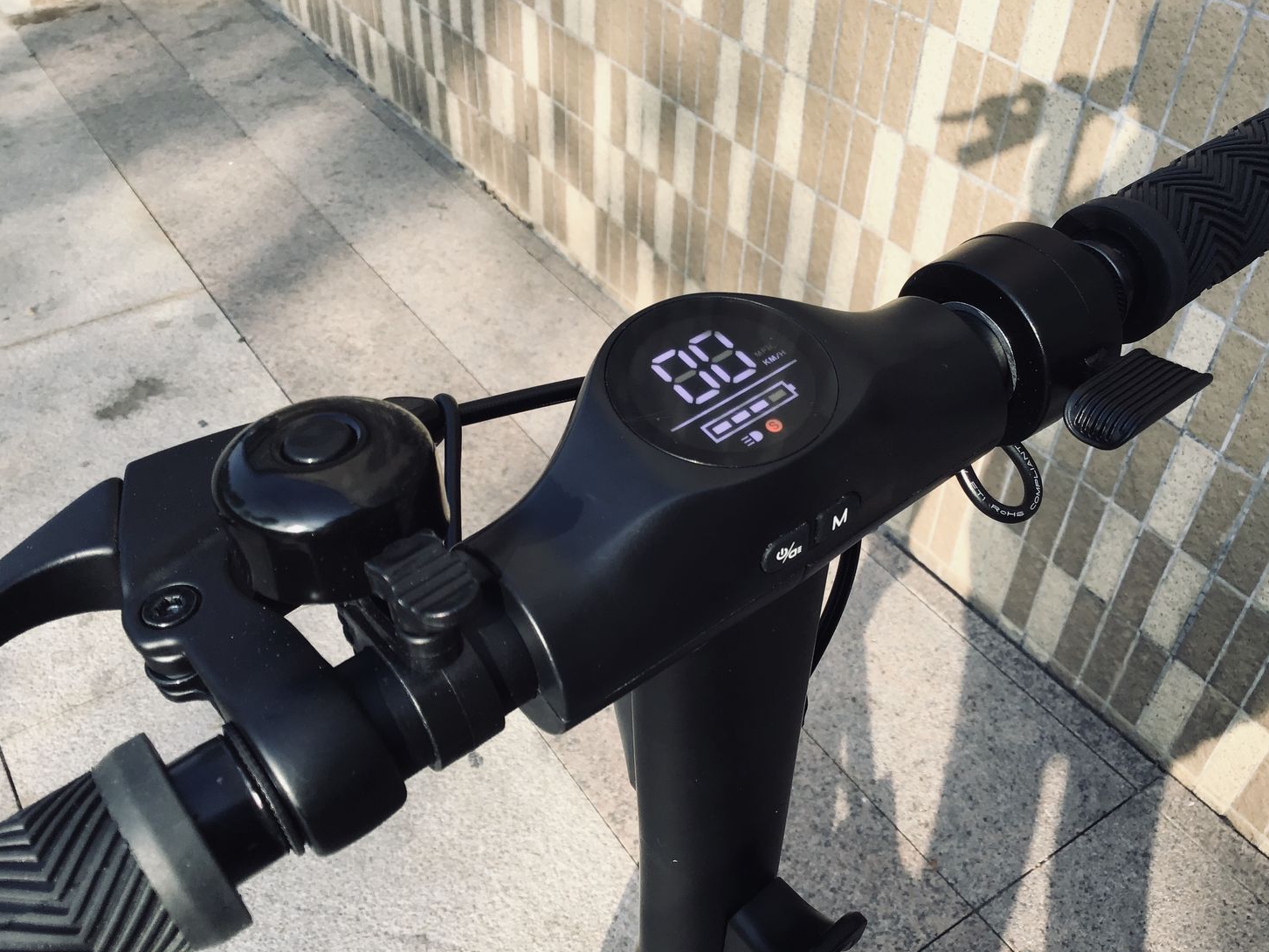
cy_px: 486
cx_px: 652
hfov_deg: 56.8
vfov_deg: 44.2
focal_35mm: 32
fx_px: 1173
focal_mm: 3.3
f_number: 2.4
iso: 25
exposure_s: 1/324
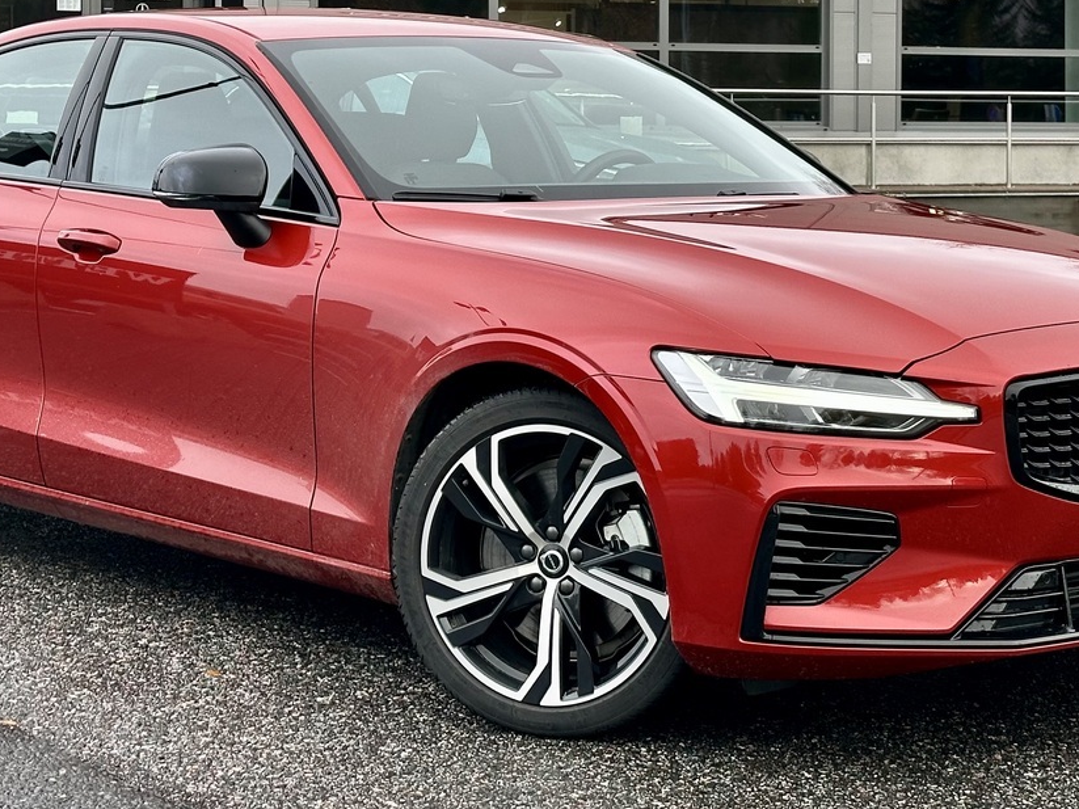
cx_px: 570
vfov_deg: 17.4
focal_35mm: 84
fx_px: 2618
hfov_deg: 23.3
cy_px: 159
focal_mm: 6.86
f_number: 1.78
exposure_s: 1/280
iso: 64
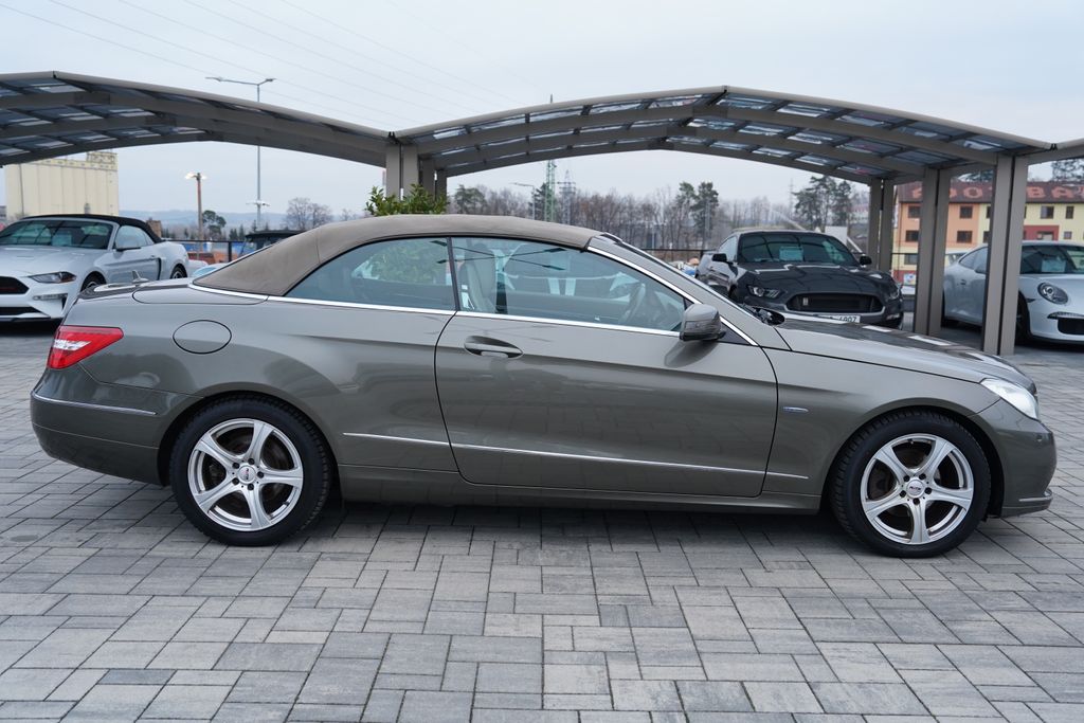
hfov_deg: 57.2
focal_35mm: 33
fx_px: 994
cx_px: 542
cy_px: 362
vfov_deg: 40.0
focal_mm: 33
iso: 800
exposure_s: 1/160
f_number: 4
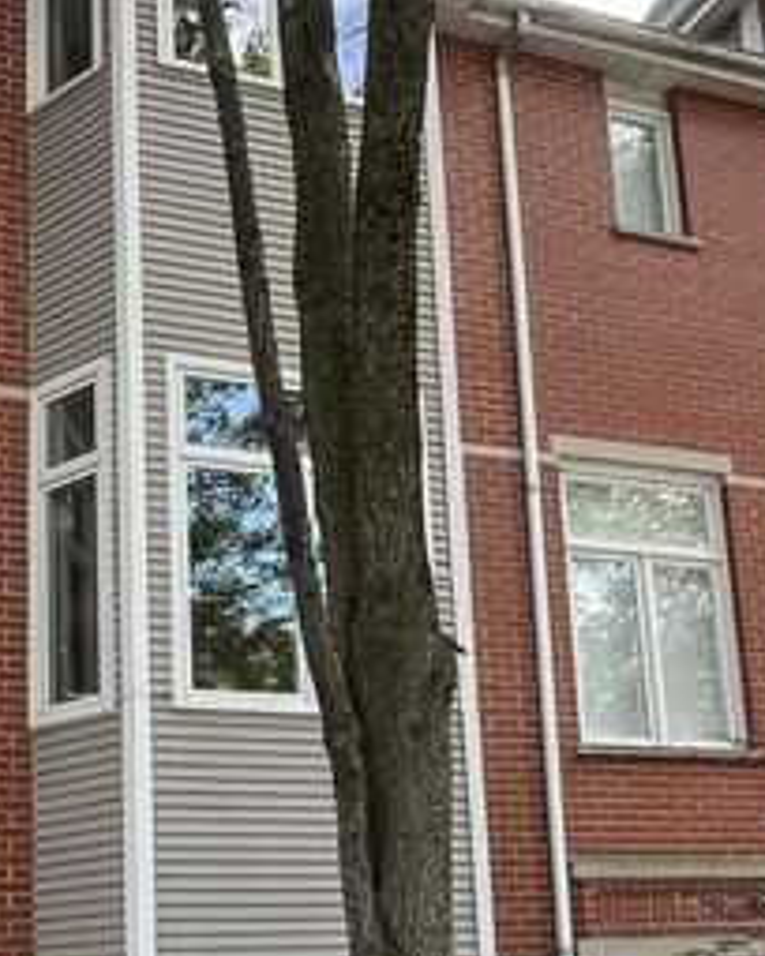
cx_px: 255
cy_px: 763
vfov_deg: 38.8
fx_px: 1302
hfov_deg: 32.5
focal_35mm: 46
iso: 50
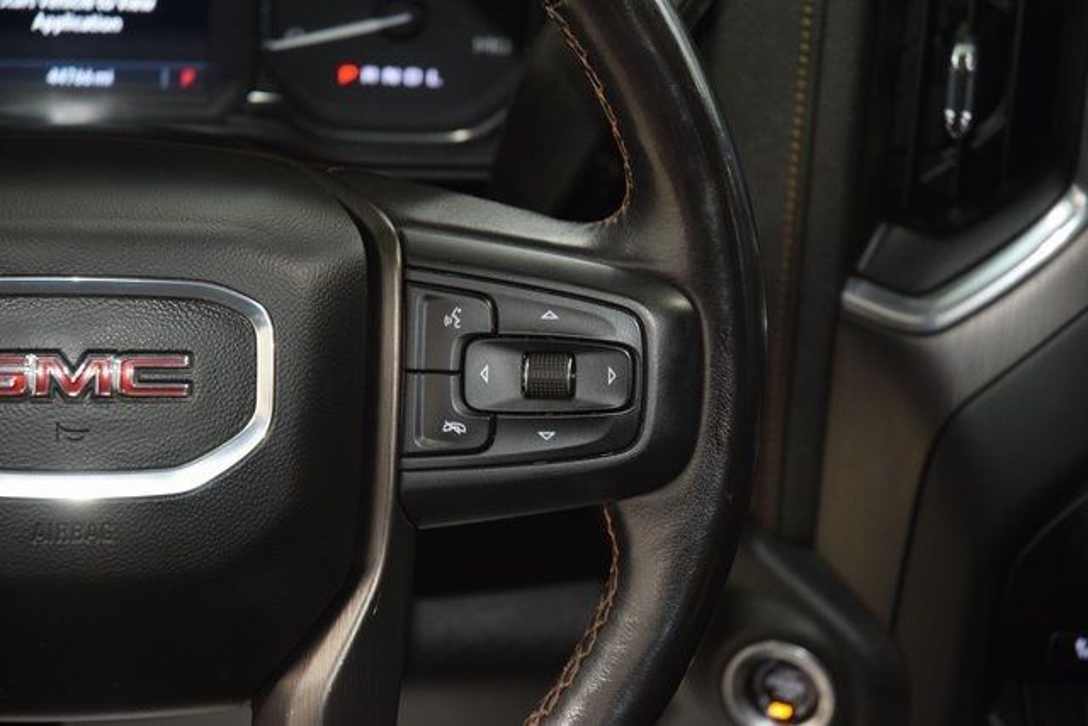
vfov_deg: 13.0
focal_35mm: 105
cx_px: 544
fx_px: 3174
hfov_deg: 19.5
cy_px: 363
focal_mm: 70
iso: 2000
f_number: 4.5
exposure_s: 1/25
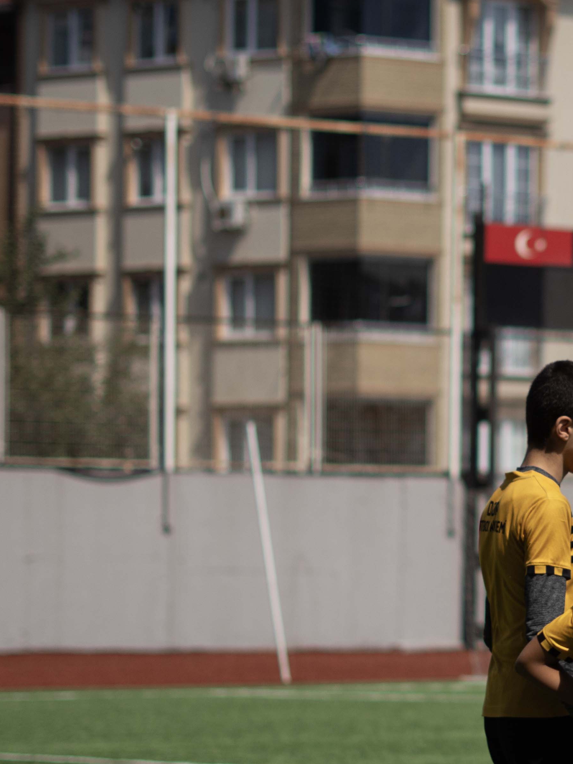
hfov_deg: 7.8
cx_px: 882
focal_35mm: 186
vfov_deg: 10.6
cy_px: 458
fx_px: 4106
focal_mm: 50
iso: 125
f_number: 1.8
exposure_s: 1/8000
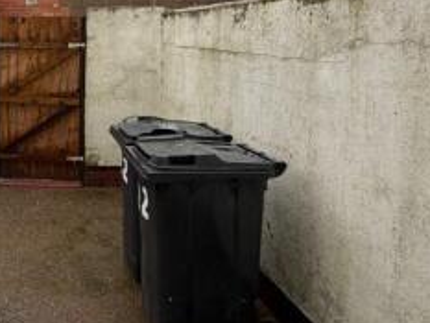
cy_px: 62
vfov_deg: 39.1
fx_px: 435
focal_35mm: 35
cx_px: 30
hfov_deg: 46.6
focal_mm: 2.22
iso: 80
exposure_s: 1/121
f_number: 2.2
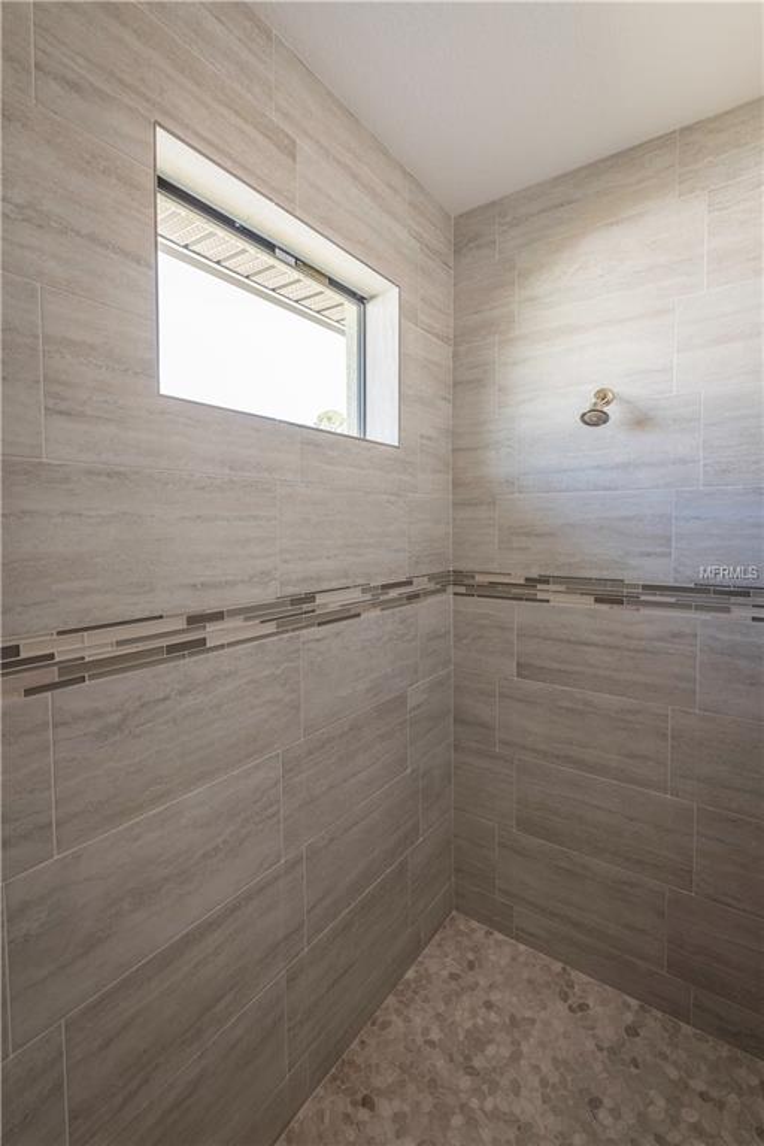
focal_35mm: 15
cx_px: 382
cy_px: 573
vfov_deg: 100.4
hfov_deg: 77.3
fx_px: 477
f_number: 5
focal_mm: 15
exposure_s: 1/100
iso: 400
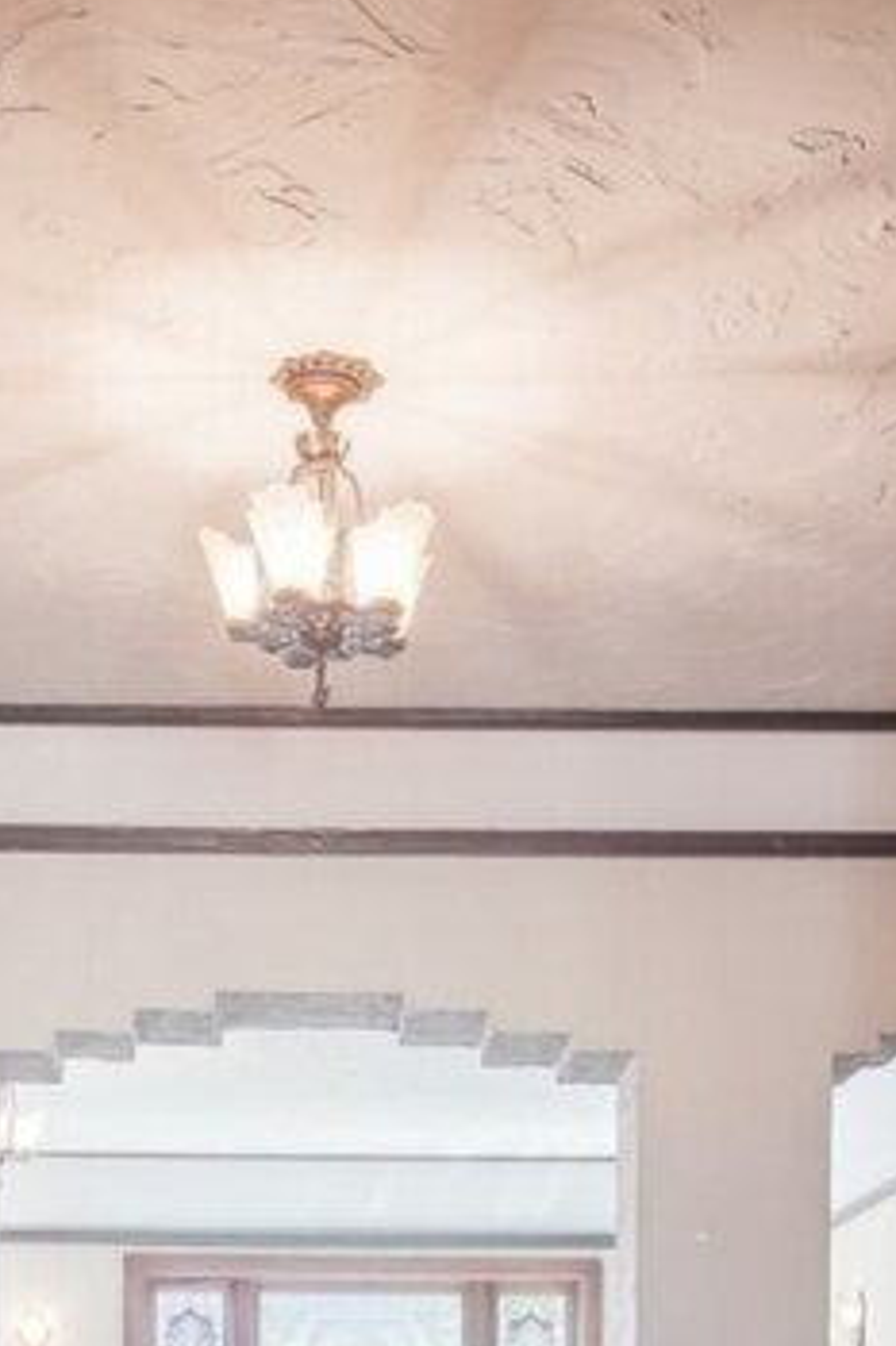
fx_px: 2392
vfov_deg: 27.7
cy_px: 1609
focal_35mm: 64
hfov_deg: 21.2
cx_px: 311
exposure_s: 1/10
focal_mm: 16
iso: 1600
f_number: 8
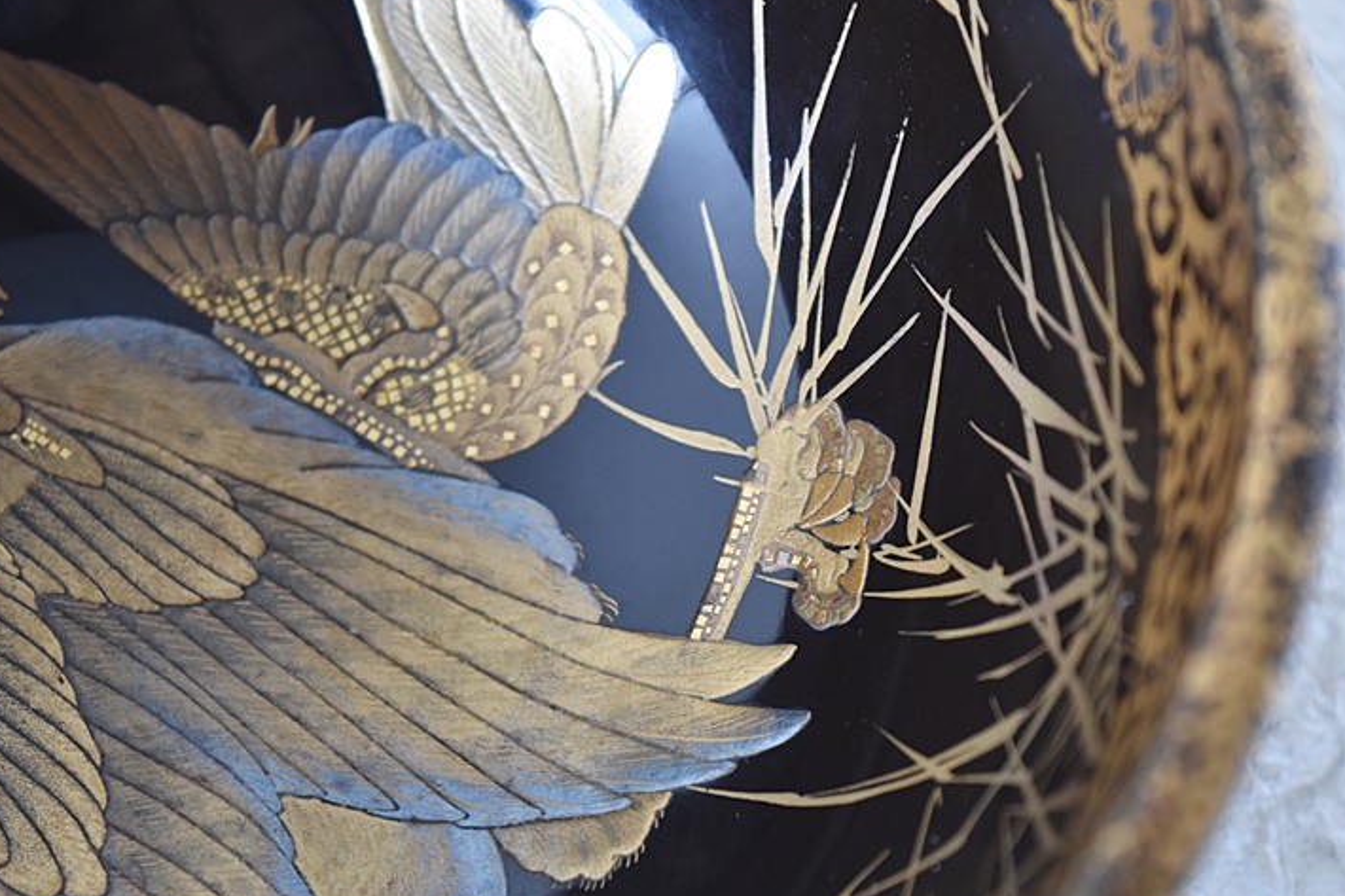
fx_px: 3908
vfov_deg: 13.1
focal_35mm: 105
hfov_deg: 19.5
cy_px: 547
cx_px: 553
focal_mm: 55
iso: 800
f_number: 5.6
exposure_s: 1/10
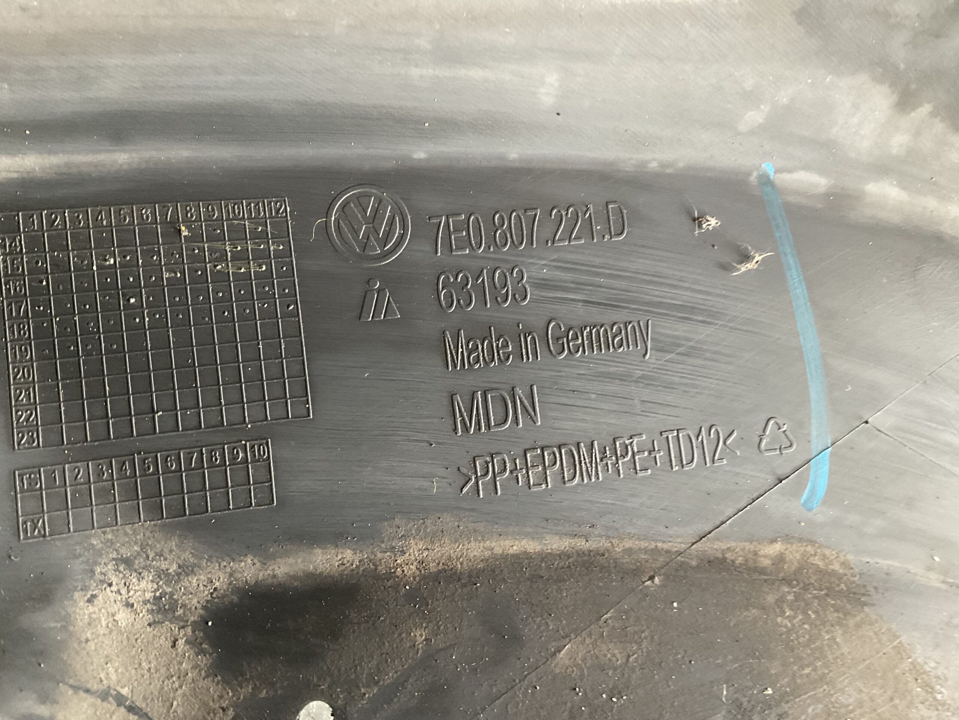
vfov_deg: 48.2
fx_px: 803
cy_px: 360
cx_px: 480
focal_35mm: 29
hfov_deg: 61.7
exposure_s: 1/50
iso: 250
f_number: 1.8
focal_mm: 3
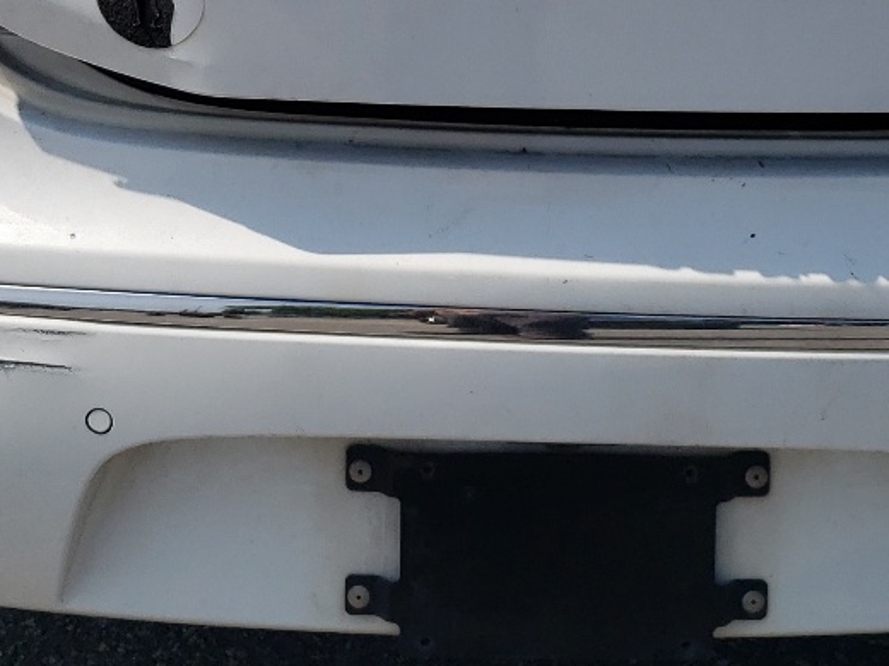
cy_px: -178
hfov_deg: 24.4
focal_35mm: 80
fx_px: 2055
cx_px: 472
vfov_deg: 17.4
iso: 50
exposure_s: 1/10000
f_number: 1.5
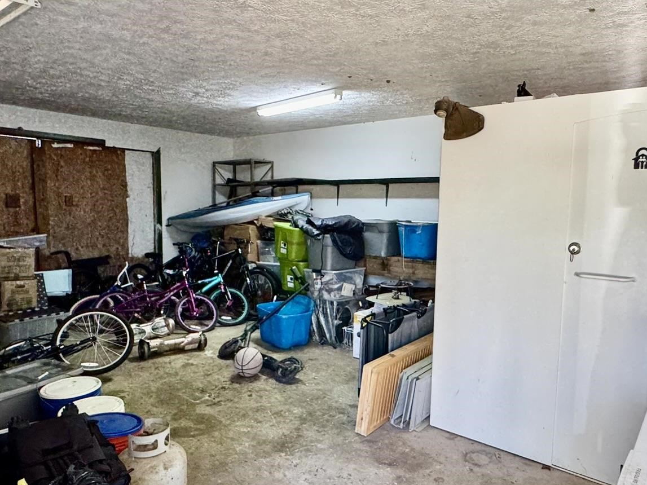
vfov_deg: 54.9
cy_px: 248
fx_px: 467
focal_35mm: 25
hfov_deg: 69.3
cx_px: 343
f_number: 2.2
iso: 250
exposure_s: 1/90
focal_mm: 2.22
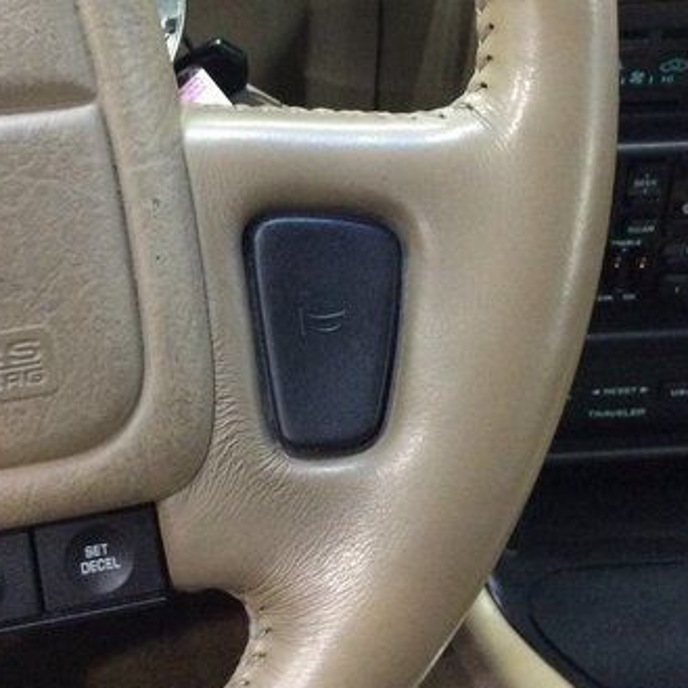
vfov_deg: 30.9
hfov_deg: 31.0
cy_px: 232
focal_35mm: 55
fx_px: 1237
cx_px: 274
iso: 320
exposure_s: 1/24
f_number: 2.4
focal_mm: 3.3
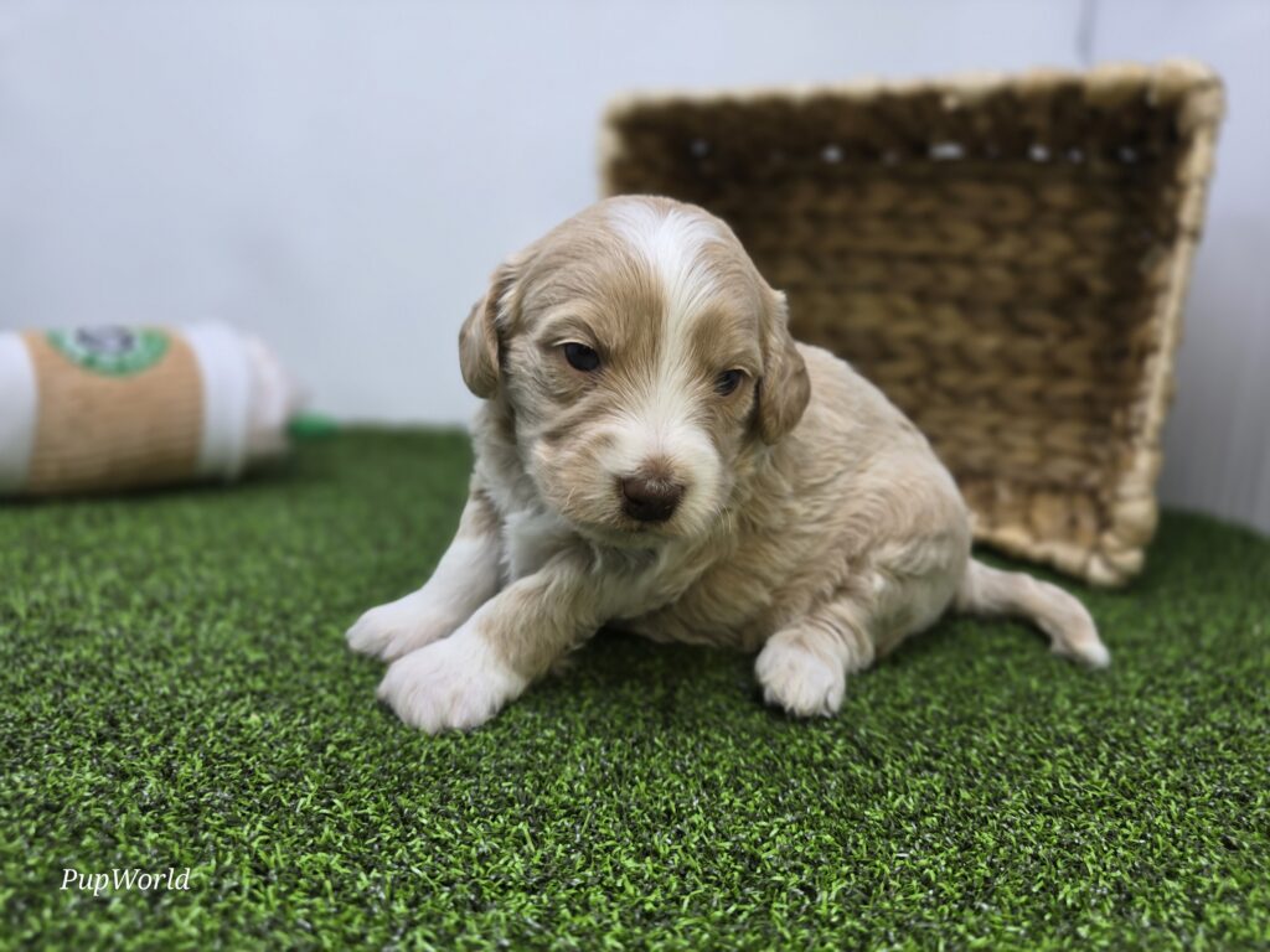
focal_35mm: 23
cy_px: 476
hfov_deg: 73.9
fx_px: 844
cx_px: 635
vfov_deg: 58.9
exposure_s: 1/120
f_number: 1.7
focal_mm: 6.3
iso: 50
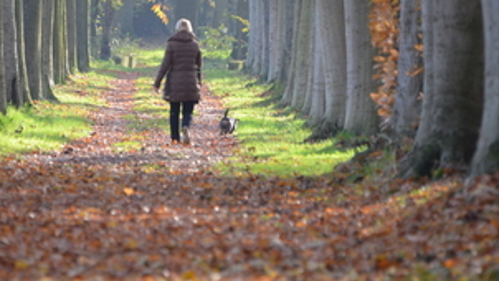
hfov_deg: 3.0
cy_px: 59
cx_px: 193
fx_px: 9475
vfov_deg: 1.7
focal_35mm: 716
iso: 1000
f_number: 5.6
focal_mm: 300
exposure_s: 1/500
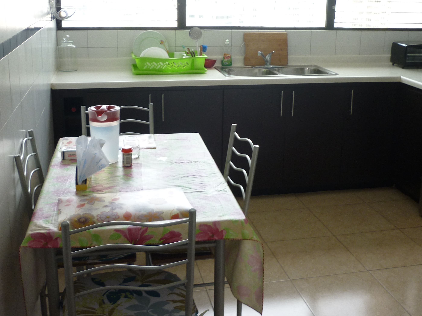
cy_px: 116
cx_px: 229
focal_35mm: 43
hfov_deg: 43.8
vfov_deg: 33.4
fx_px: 524
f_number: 2.8
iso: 80
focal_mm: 5.5
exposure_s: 1/40
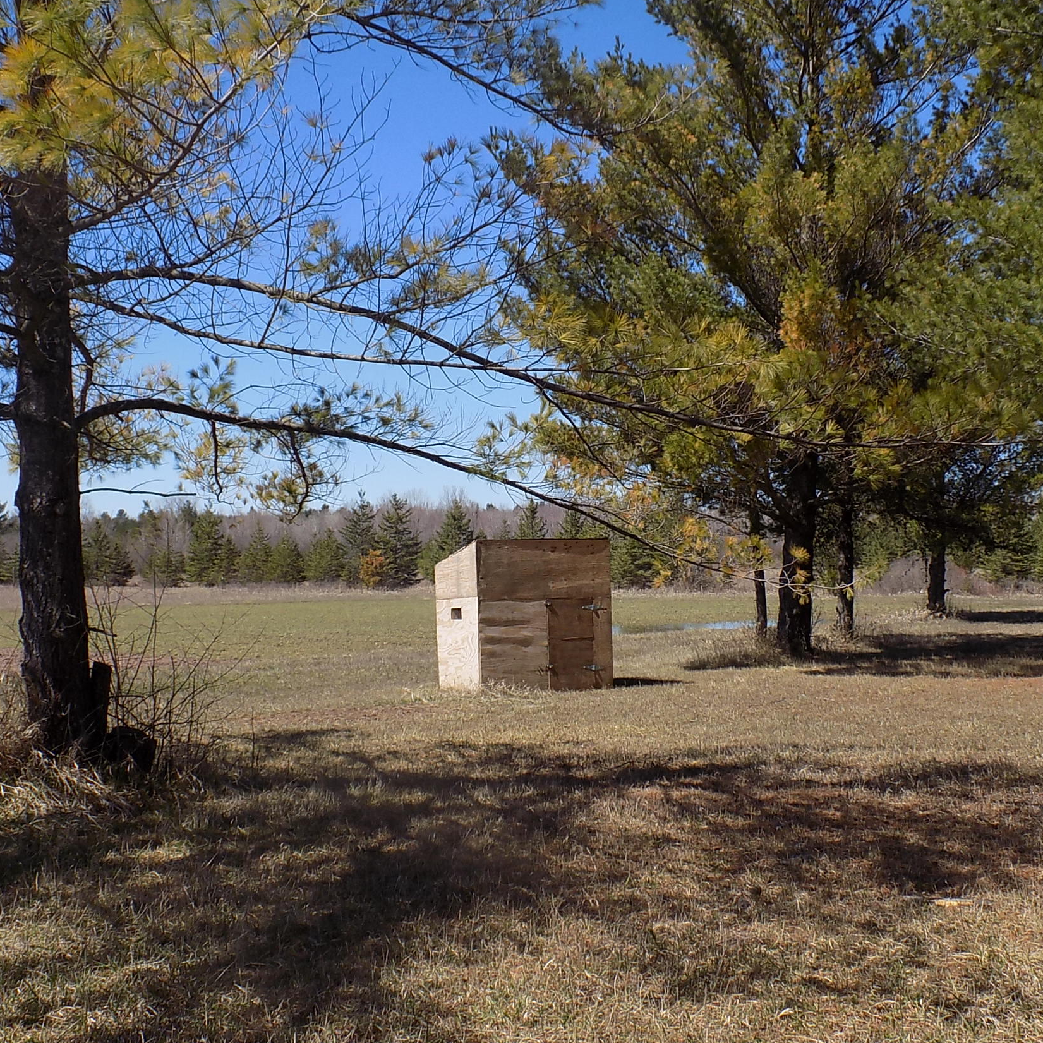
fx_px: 1534
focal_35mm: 45
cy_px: 519
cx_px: 502
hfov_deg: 37.5
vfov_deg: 37.6
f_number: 3.5
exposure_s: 1/800
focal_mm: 6.6
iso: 80
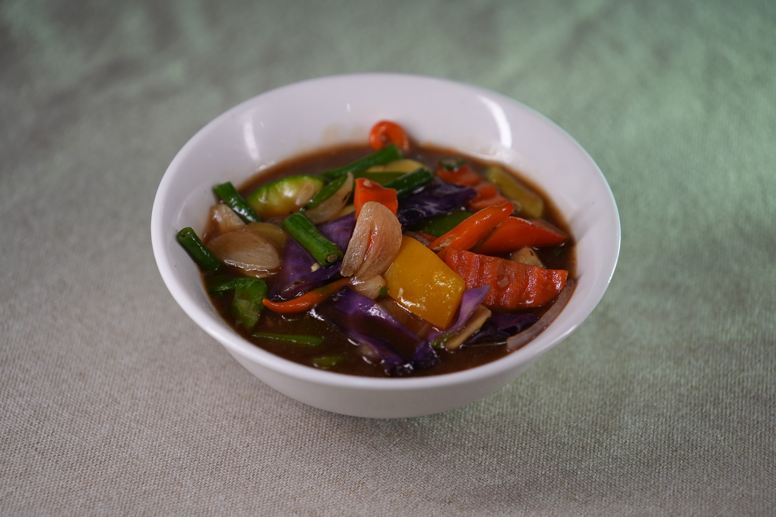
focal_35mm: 200
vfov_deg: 6.9
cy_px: 258
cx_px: 388
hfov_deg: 10.3
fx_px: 4311
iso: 320
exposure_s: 1/200
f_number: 4
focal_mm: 200
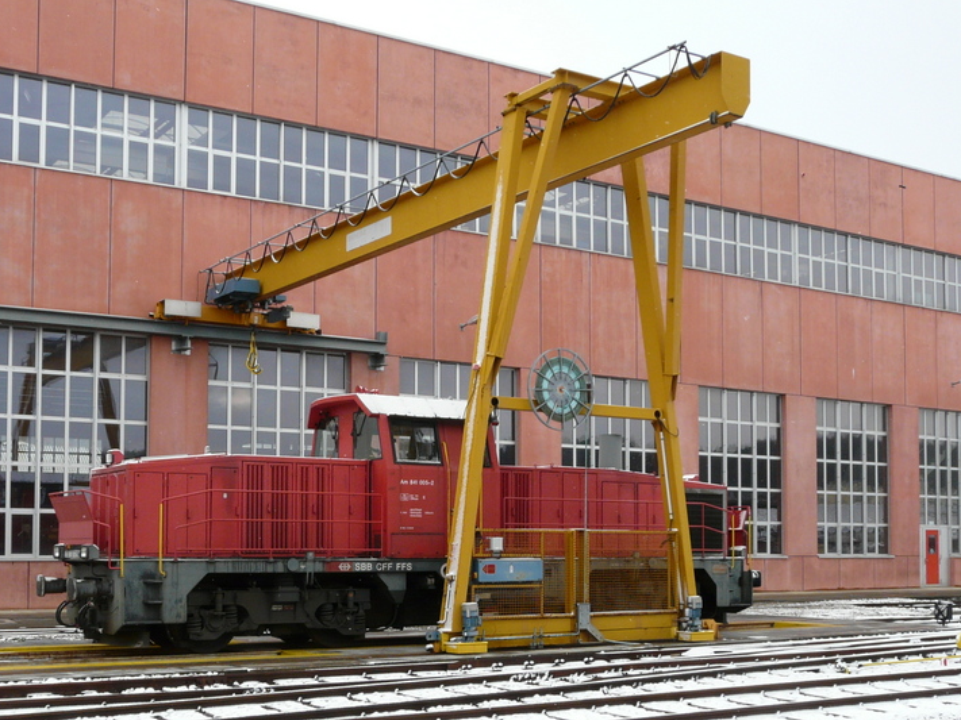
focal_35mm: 45
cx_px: 418
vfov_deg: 31.8
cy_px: 501
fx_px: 1249
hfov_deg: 42.0
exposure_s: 1/160
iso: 125
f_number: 3.2
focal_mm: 5.3
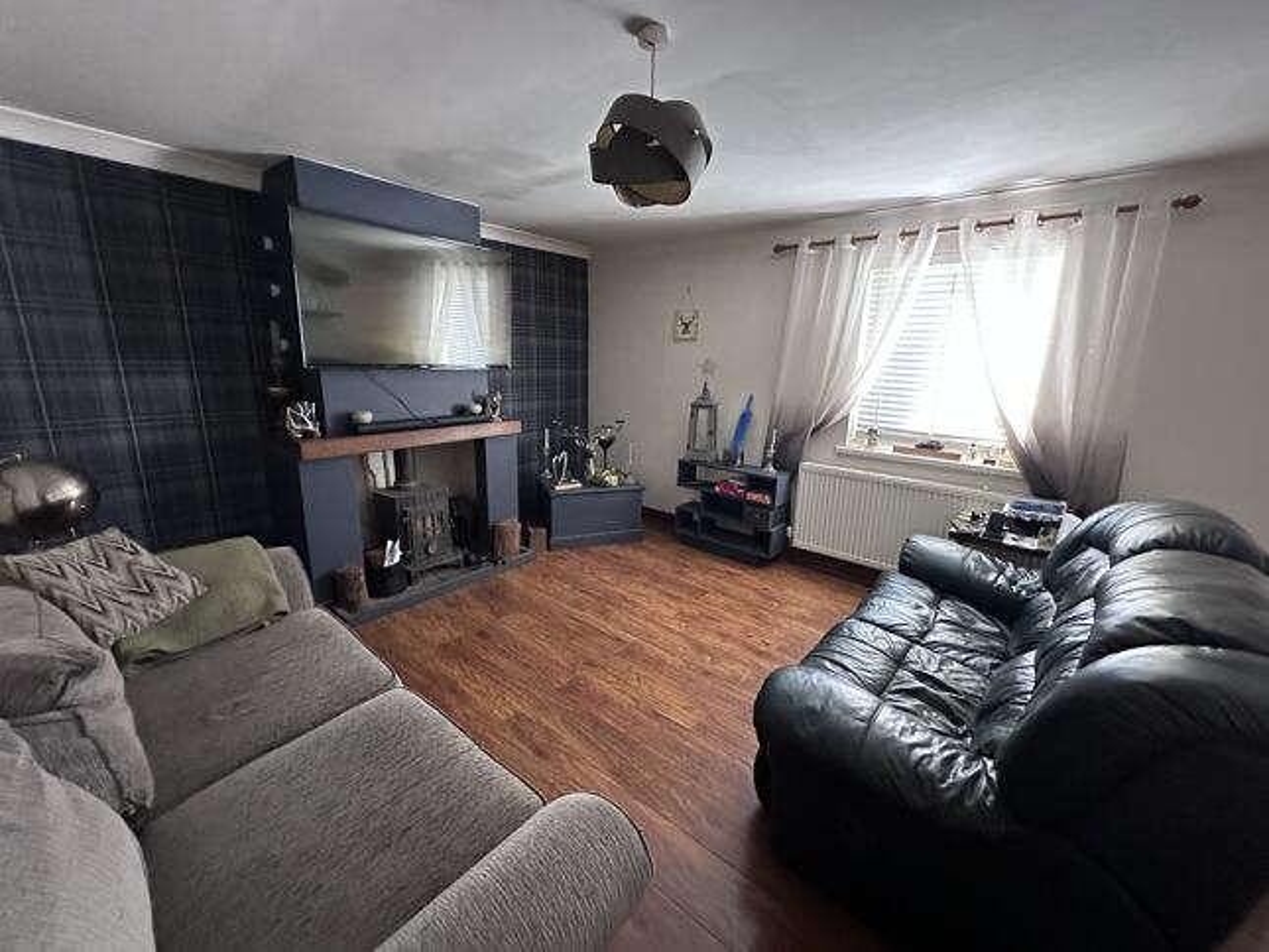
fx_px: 513
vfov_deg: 85.7
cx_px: 634
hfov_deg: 102.1
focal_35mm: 14
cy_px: 476
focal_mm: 2.22
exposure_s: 1/55
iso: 1250
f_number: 2.2
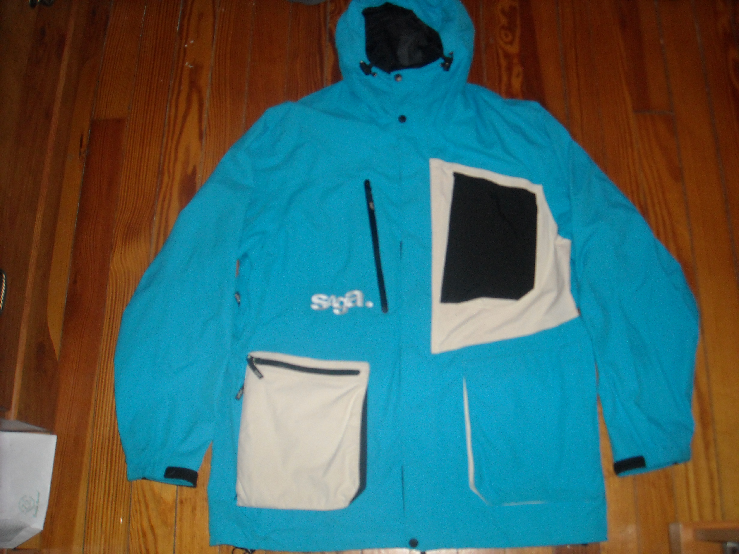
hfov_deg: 52.6
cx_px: 370
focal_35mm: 35
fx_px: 747
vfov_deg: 40.7
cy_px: 277
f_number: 2.8
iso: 200
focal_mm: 5.7
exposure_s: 1/60
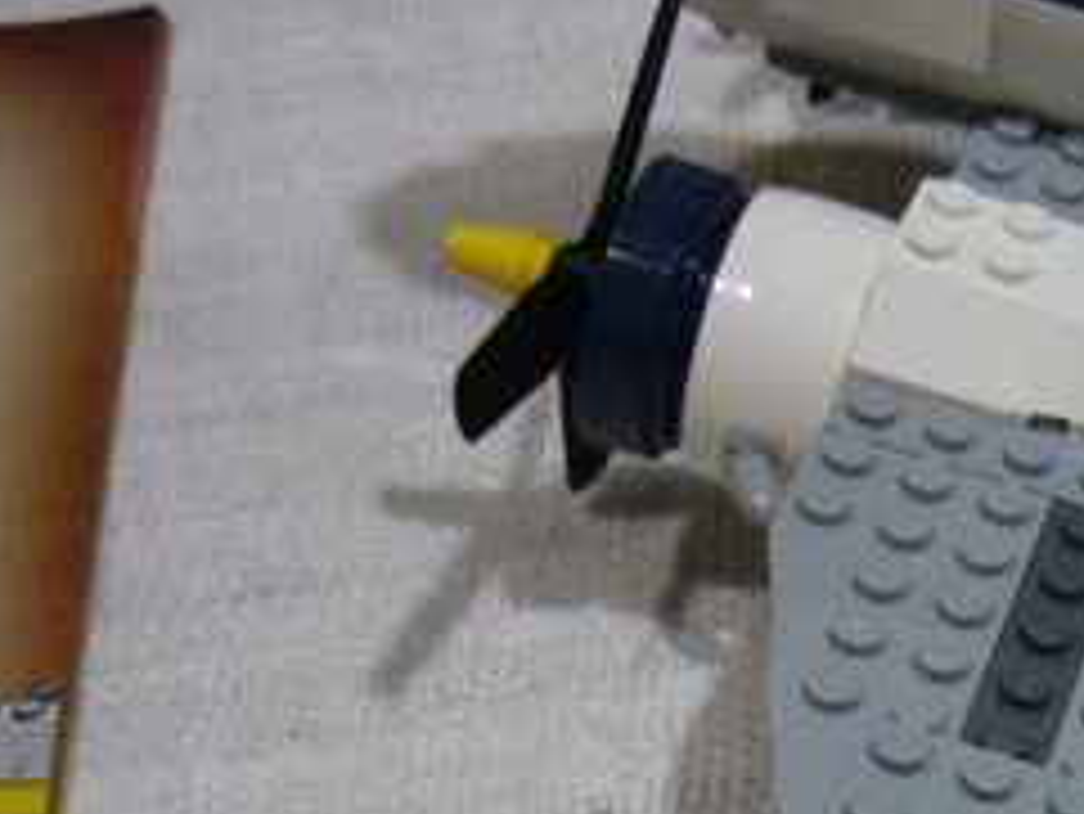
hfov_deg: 20.2
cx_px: 1183
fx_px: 2914
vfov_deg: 15.4
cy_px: 922
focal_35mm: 93
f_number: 2.8
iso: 200
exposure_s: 1/10
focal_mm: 5.8
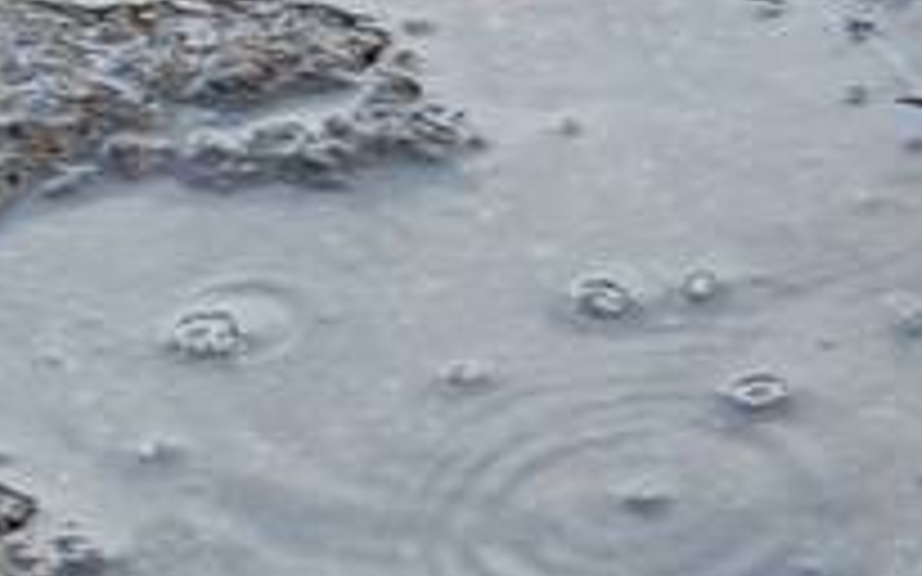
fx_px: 26226
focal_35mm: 1044
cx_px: -625
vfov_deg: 1.3
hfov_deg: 2.0
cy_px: 142
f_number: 5.6
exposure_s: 1/60
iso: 100
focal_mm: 200
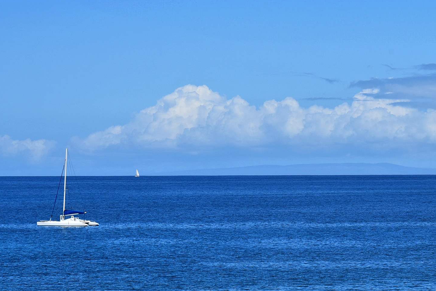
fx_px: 2108
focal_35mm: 174
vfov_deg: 7.9
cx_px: 355
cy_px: 210
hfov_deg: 11.8
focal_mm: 82
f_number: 14
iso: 100
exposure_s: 1/200
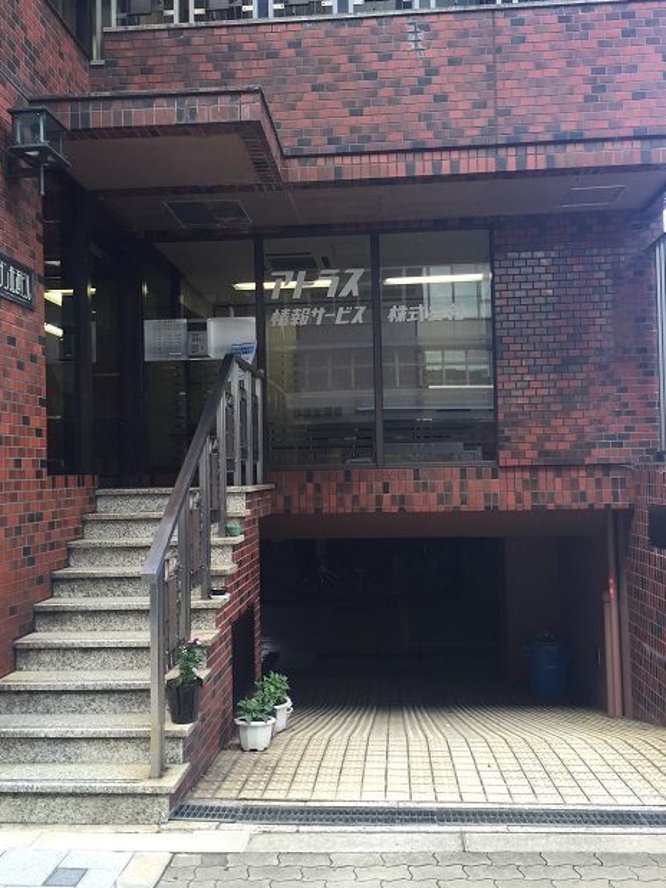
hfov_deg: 46.8
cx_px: 330
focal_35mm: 30
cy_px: 449
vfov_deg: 60.0
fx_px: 770
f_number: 2.2
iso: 40
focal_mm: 4.15
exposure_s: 1/120
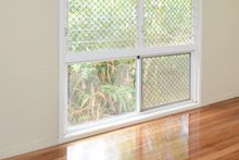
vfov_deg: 39.0
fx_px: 213
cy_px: 24
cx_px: 178
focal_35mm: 32
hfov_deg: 55.9
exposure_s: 1/60
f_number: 4
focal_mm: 10
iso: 320
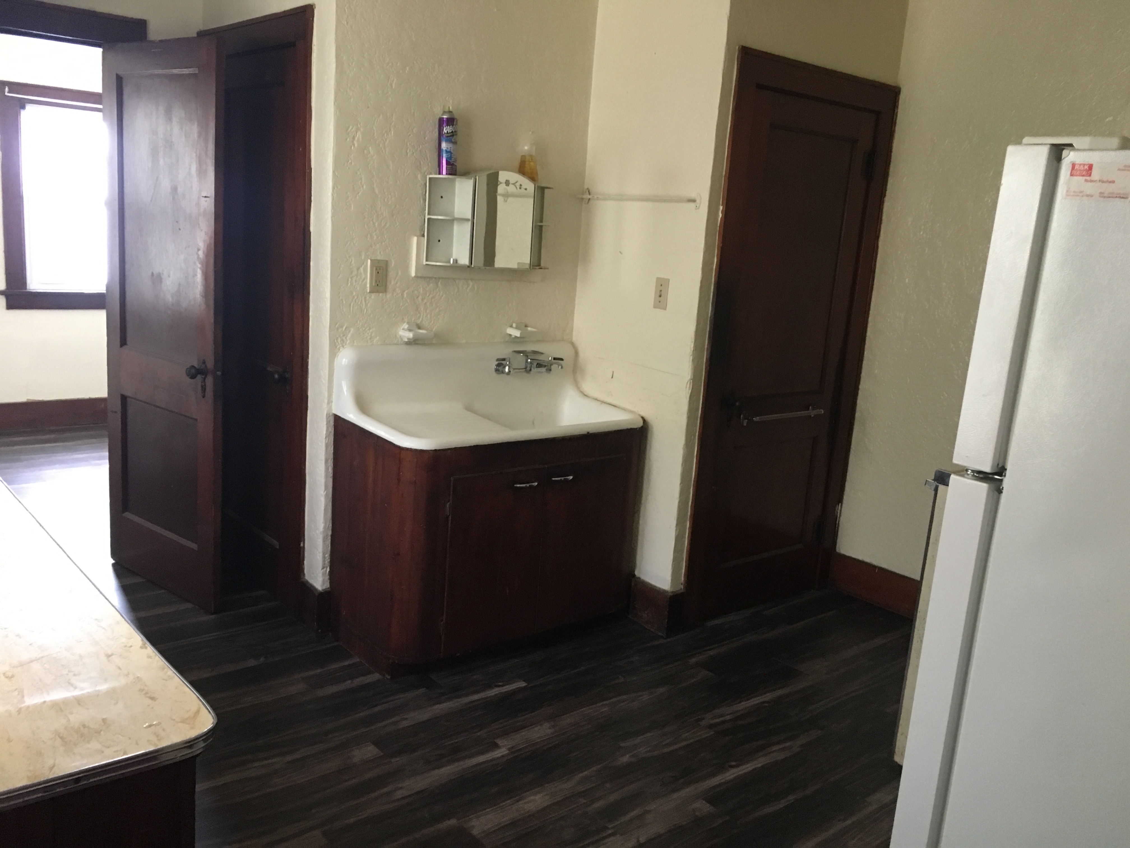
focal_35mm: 29
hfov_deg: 61.7
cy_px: 424
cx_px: 565
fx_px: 947
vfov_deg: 48.2
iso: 200
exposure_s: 1/30
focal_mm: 4.15
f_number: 2.2
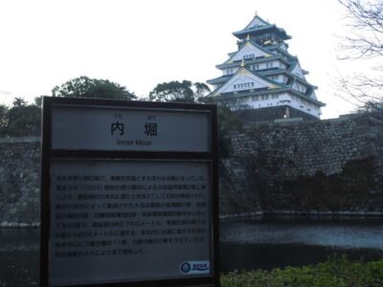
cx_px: 192
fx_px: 487
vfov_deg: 32.9
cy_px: 144
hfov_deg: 42.9
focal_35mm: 44
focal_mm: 7.9
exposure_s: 1/60
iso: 100
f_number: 4.2
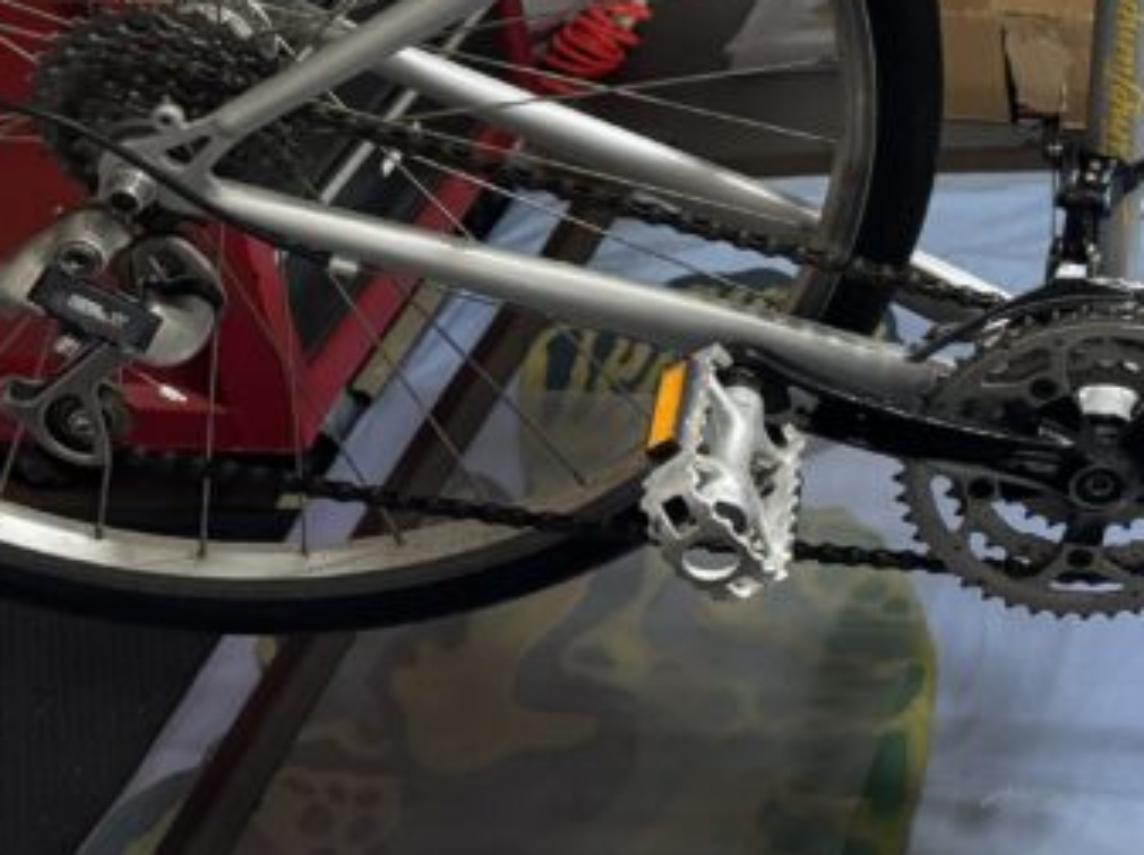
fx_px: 2410
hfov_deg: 24.6
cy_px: -48
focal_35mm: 73
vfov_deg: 19.4
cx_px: 1307
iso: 500
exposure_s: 1/60
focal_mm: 6.76
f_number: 1.78
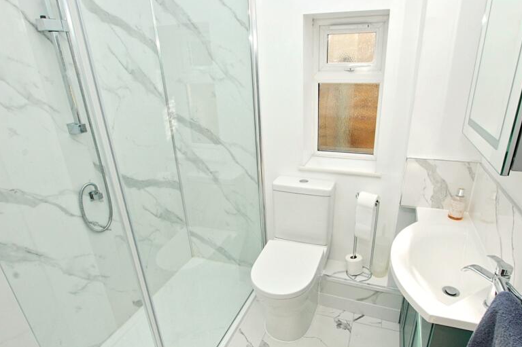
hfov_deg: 83.9
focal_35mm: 20
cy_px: 197
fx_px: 290
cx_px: 279
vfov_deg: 61.6
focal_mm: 10
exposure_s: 1/320
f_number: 9
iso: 800
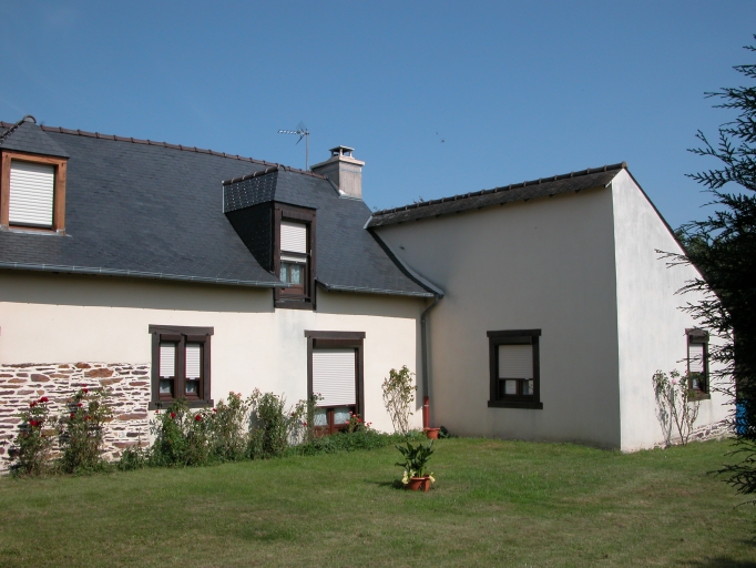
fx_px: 765
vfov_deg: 40.7
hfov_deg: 52.6
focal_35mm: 35
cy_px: 284
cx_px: 378
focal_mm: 8.9
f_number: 7.1
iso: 100
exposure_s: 1/449
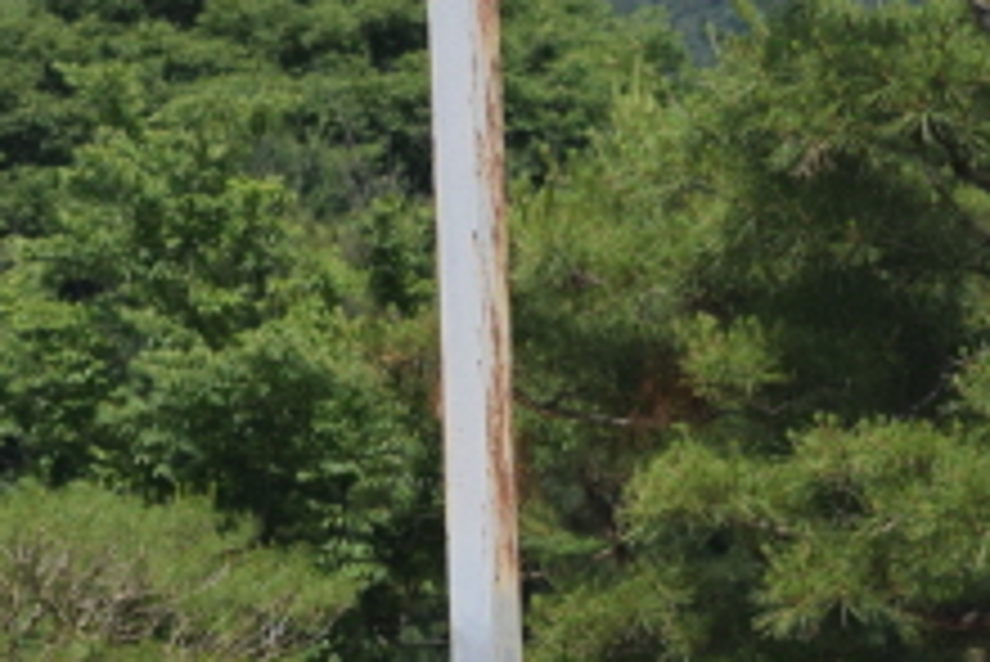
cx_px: -162
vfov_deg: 3.6
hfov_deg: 5.4
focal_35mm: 383
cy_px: -7
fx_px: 10548
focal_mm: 55
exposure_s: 1/3200
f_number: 6.3
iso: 640
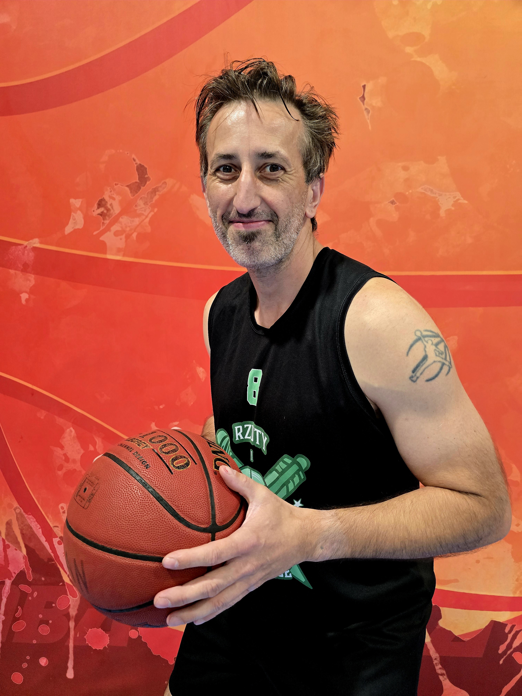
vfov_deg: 73.9
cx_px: 261
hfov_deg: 58.9
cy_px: 348
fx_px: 462
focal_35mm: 23
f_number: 1.7
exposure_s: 1/101
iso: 1000
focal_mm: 6.3
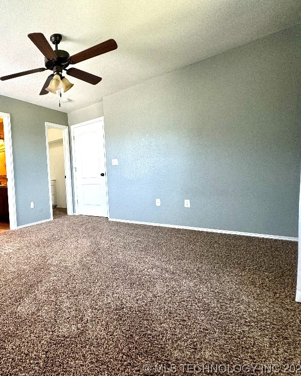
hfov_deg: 63.0
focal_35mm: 19
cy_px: 184
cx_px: 49
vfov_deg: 83.3
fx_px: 212
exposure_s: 1/120
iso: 125
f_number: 2.2
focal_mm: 2.22
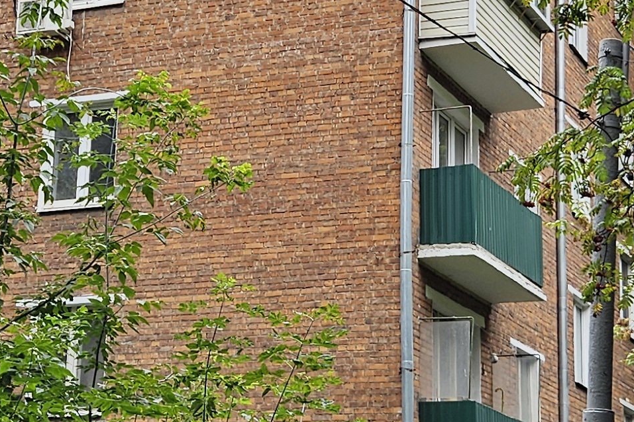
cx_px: 236
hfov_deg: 20.4
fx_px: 1761
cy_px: 146
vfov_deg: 13.7
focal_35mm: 100
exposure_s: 1/171
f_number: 1.8
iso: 25
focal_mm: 5.4
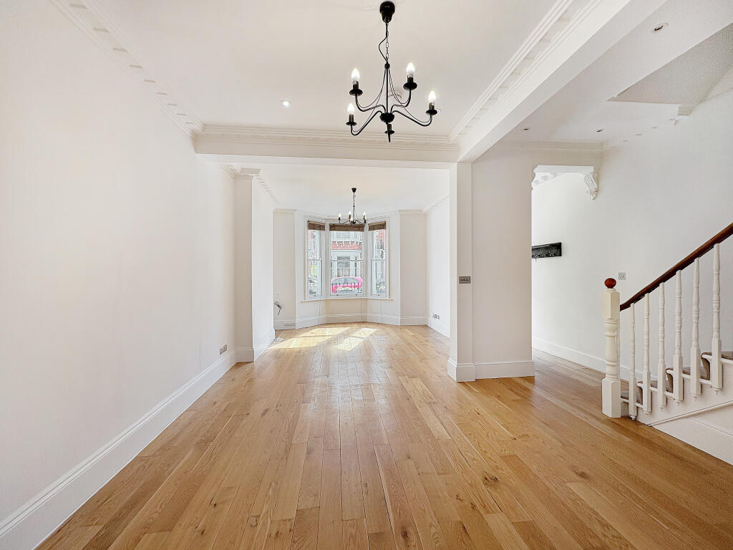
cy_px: 275
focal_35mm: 14
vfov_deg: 85.7
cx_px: 366
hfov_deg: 102.1
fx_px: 296
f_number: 2.2
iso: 40
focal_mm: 2.22
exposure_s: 1/180
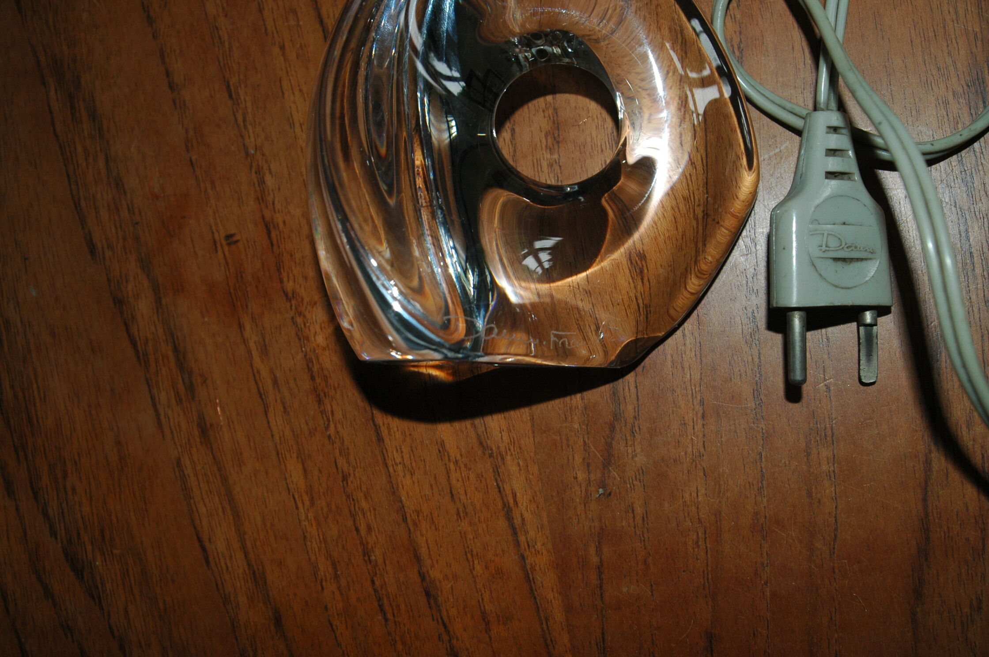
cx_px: 494
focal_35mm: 42
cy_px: 328
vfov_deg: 31.8
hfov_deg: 46.4
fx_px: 1152
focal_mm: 28
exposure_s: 1/125
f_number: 7.1
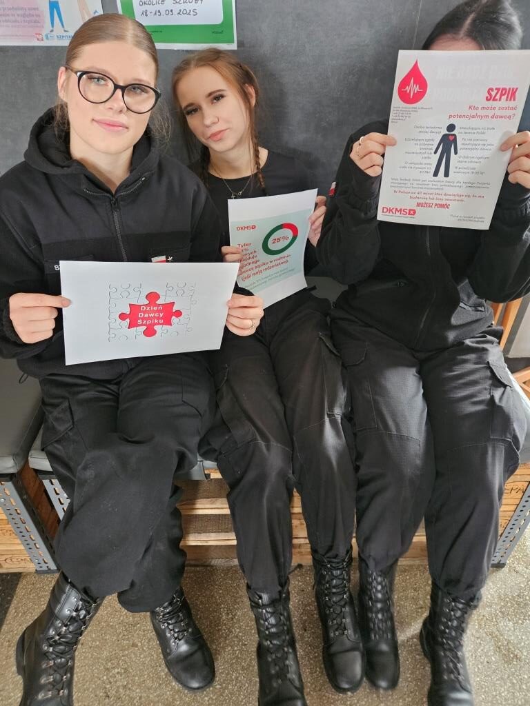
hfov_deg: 58.9
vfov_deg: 73.9
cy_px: 353
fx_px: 470
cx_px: 265
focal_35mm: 23
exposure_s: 1/50
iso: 640
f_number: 1.8
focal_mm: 5.4
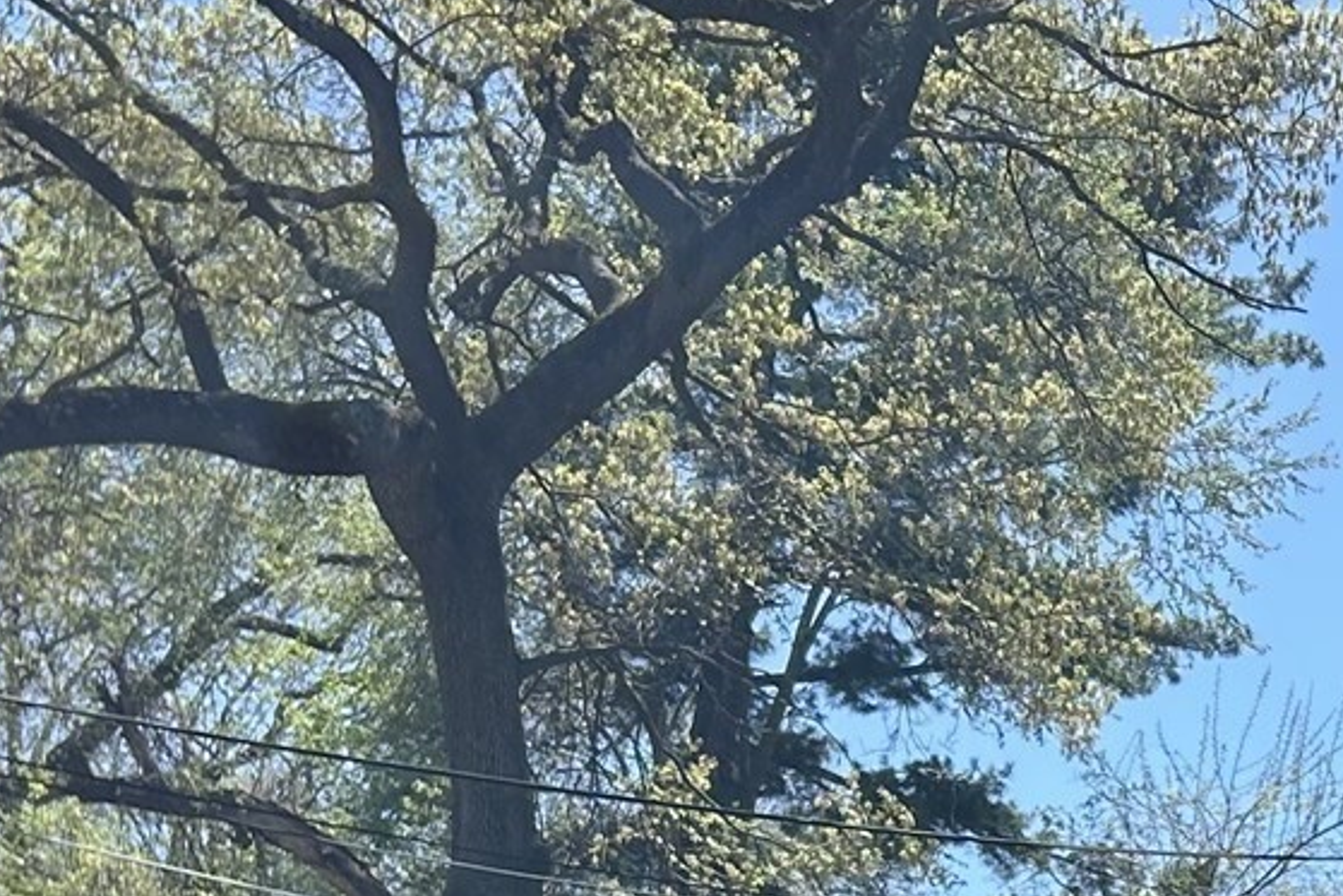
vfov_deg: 13.3
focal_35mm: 99
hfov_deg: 19.5
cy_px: 1175
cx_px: 1581
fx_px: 3694
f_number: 1.5
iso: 50
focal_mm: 5.7
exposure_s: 1/1972
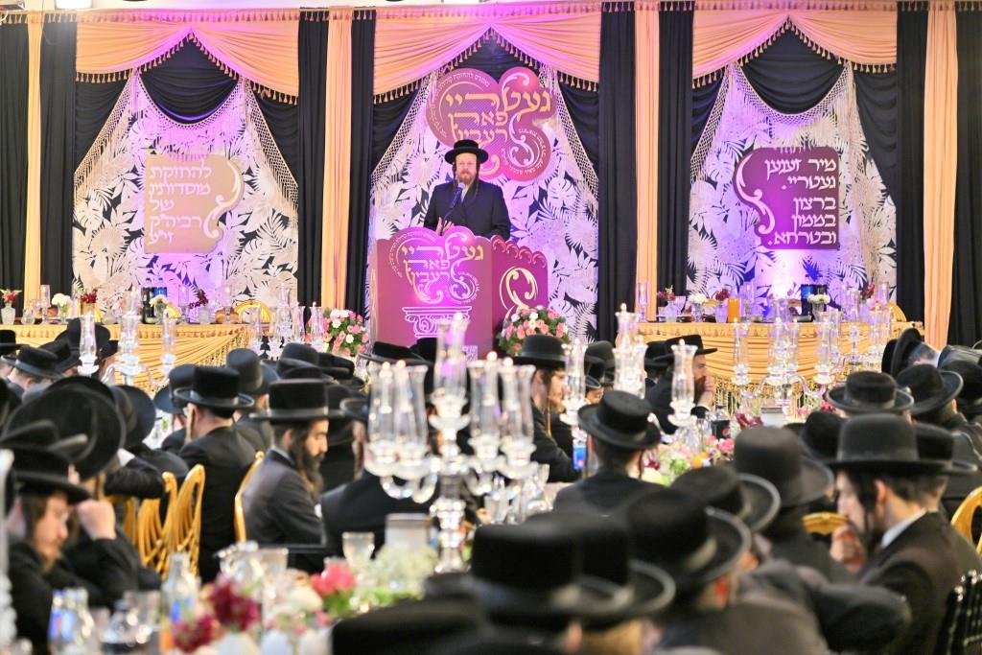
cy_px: 328
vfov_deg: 11.4
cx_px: 491
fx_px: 3274
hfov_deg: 17.1
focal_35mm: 120
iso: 400
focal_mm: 120
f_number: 4
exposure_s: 1/100
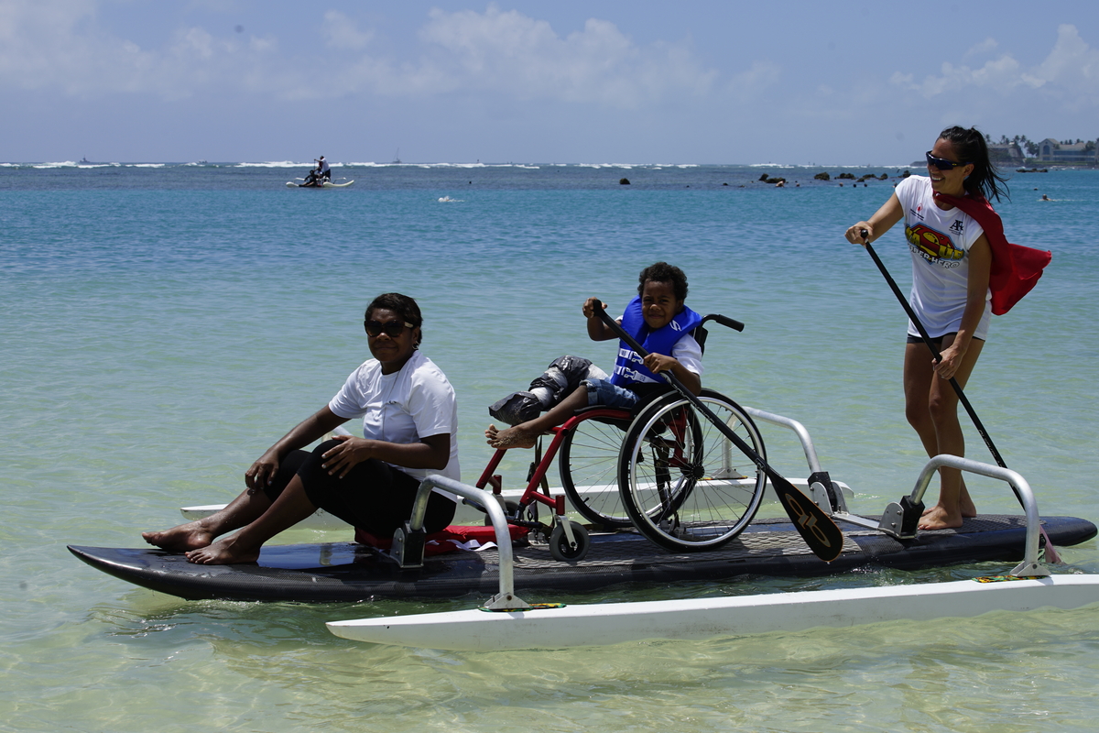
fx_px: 2137
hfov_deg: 28.8
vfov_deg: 19.5
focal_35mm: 70
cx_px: 550
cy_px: 366
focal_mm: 70
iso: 100
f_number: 11
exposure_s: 1/250
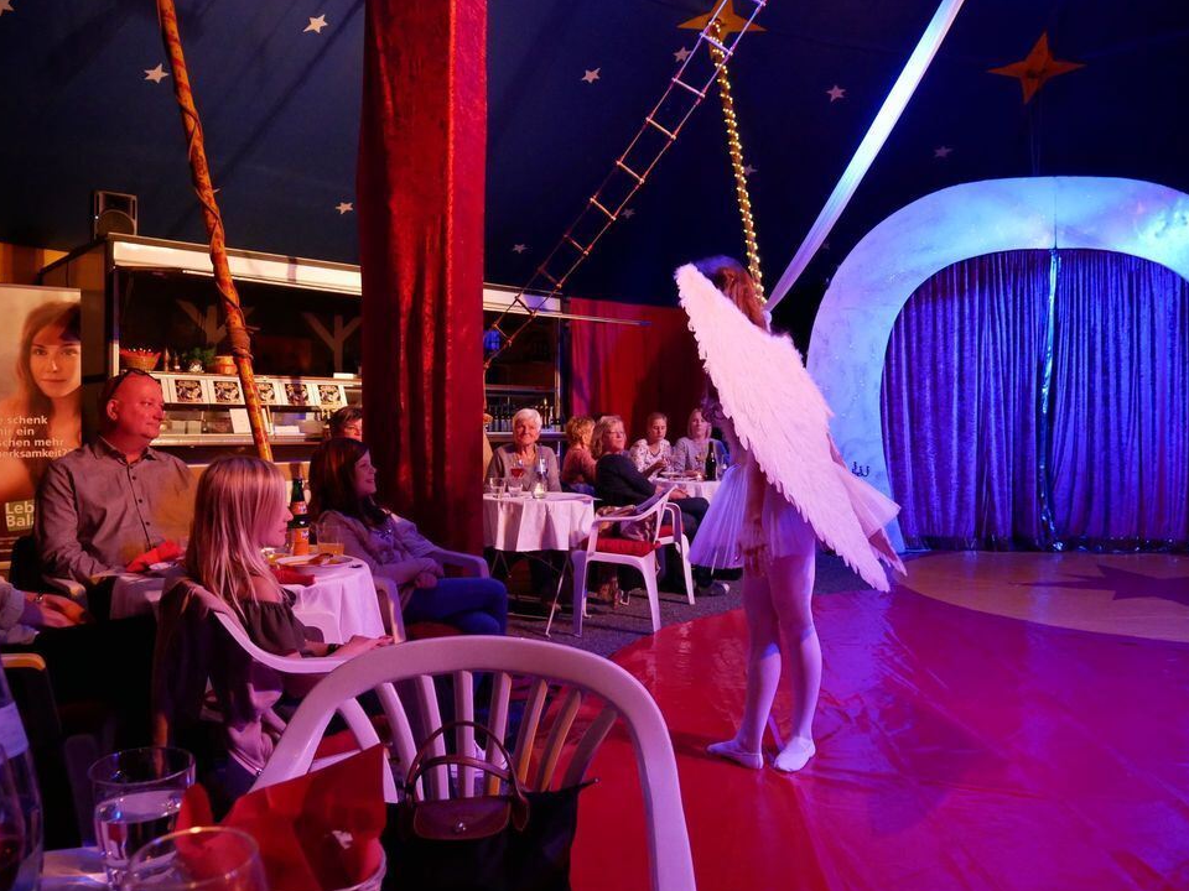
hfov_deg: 69.4
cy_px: 441
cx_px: 607
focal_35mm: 25
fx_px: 859
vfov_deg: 54.9
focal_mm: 12
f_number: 3.5
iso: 3200
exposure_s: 1/60
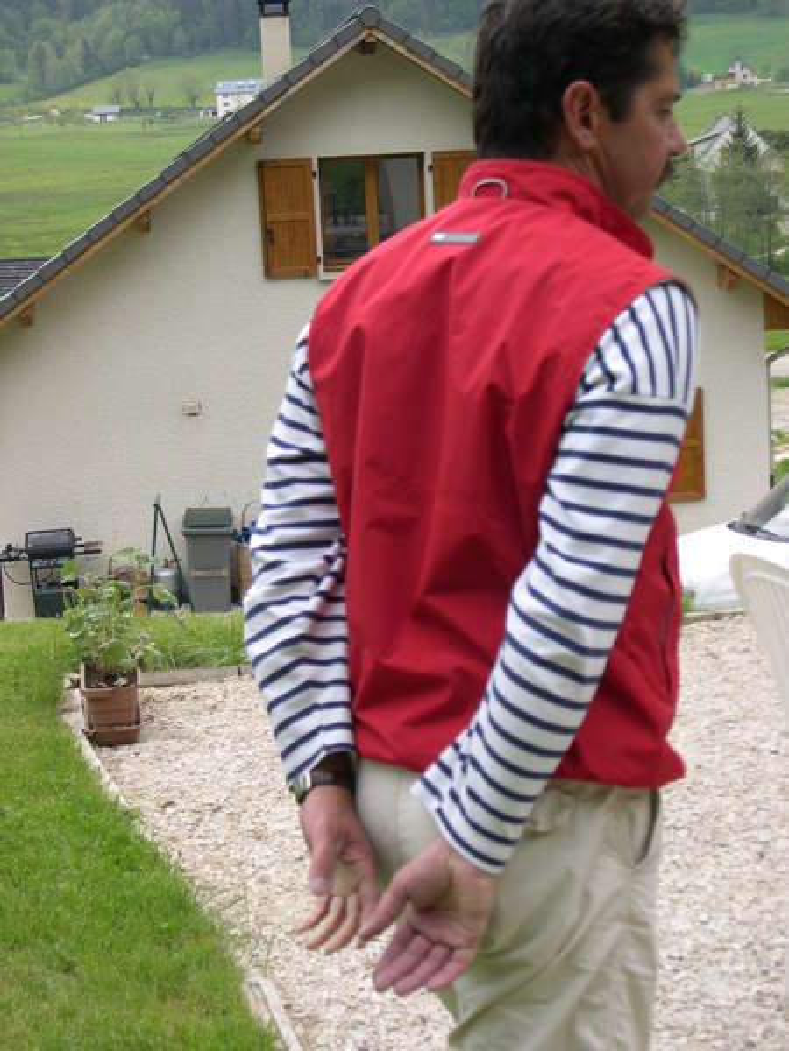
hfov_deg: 20.4
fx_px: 2188
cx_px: 394
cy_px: 526
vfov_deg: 27.0
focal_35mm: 72
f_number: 3.8
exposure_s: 1/217
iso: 100
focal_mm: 15.3
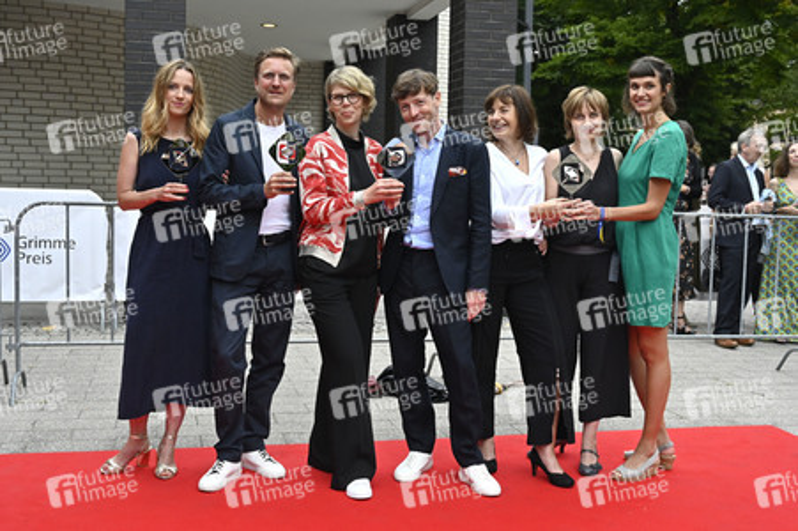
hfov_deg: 48.5
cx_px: 399
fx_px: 886
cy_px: 266
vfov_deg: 33.4
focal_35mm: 40
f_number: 5.6
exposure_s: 1/500
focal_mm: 40
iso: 2000
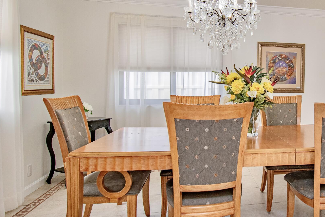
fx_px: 253
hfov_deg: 60.6
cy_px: 90
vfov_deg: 46.2
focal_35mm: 28
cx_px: 257
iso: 400
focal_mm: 10
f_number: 5.6
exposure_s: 1/125
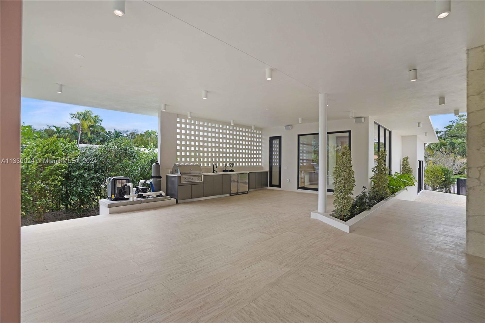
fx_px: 215
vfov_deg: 73.7
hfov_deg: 96.7
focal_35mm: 16
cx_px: 242
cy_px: 162
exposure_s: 1/250
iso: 125
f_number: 4.5
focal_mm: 16
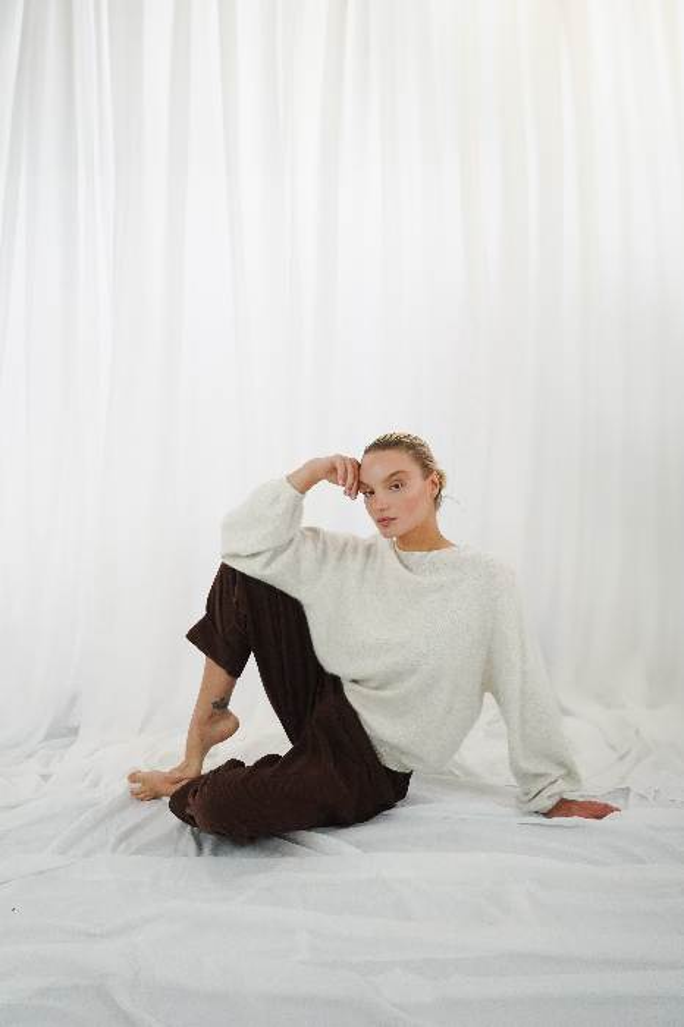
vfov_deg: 63.7
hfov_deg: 44.9
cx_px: 342
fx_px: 827
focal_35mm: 29
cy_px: 514
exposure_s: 1/2000
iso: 8000
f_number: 3.5
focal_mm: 29
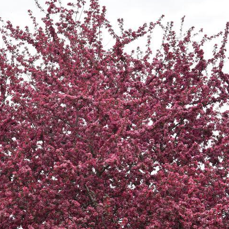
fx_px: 1347
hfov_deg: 9.6
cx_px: -28
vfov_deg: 9.6
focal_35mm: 180
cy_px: 250
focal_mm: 50
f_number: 5
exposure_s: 1/250
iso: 220
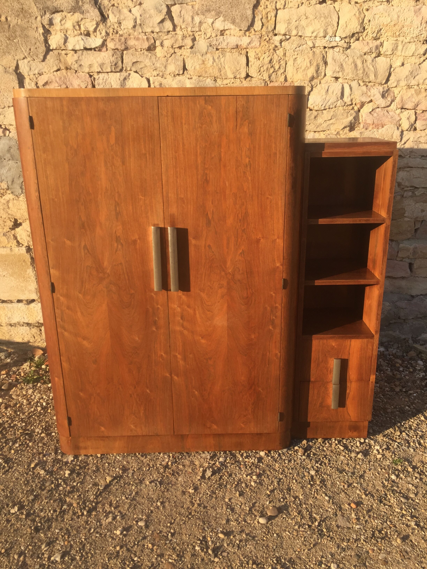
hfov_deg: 48.2
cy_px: 284
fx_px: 477
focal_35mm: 29
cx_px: 214
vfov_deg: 61.7
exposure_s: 1/860
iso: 32
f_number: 2.2
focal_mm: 4.15
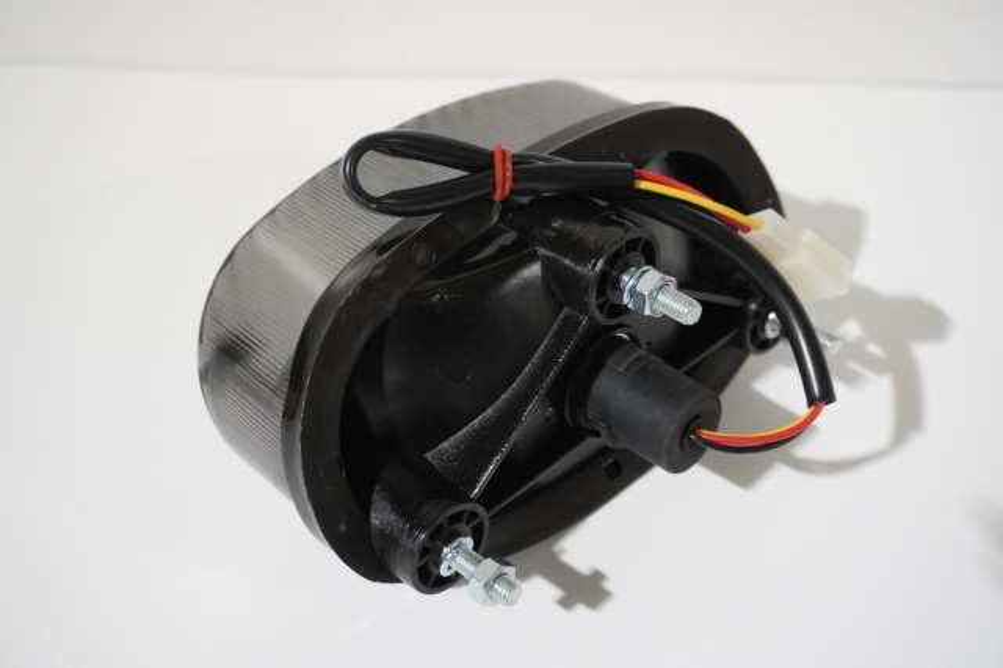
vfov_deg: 28.9
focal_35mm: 46
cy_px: 334
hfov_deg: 42.3
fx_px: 1295
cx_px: 502
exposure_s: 1/160
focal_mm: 31
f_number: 5
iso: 800
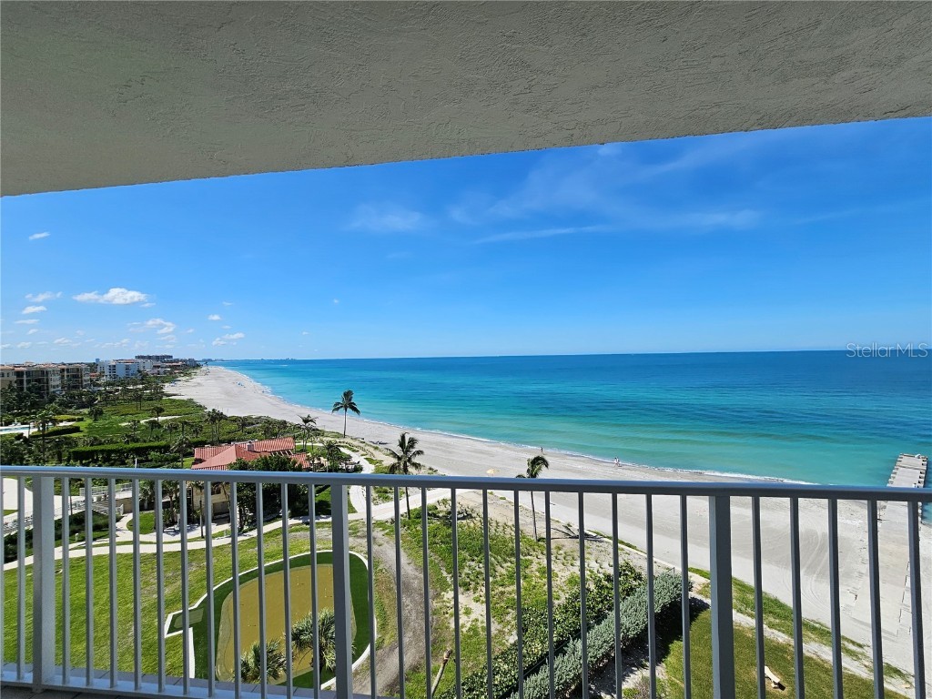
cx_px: 466
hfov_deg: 106.2
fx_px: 350
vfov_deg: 89.9
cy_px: 350
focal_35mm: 13
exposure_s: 1/3381
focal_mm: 2.2
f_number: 2.2
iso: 50
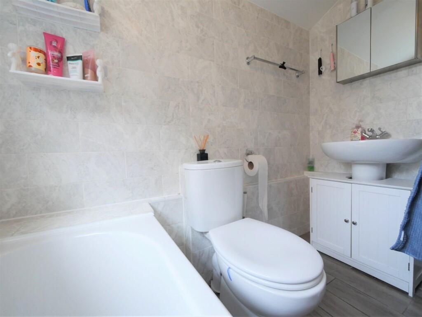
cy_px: 158
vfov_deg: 85.7
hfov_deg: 102.0
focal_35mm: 14
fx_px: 171
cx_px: 211
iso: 800
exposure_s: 1/60
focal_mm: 7
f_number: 4
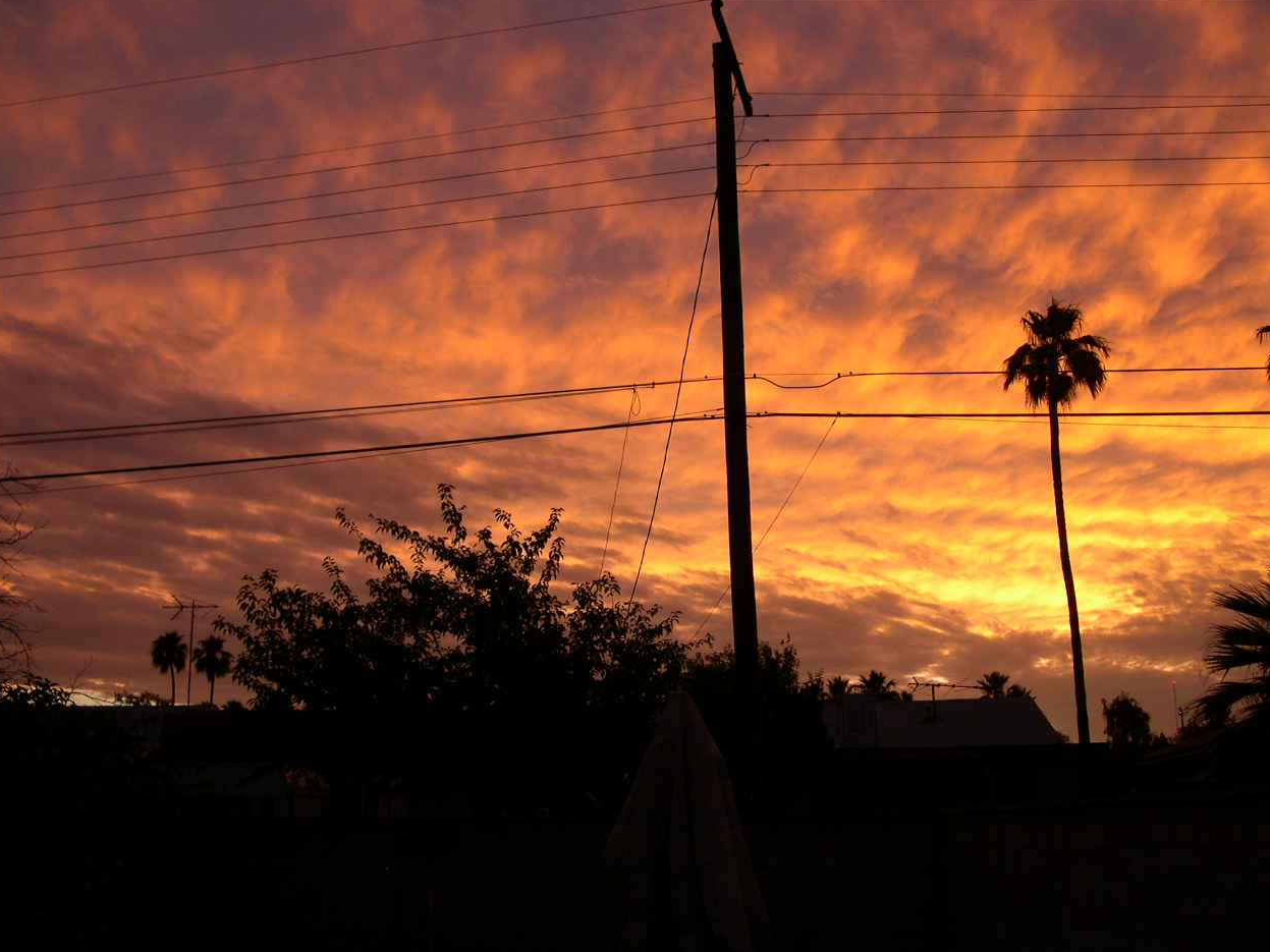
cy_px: 466
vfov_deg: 36.8
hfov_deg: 47.9
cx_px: 639
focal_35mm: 39
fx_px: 1431
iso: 100
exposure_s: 1/72
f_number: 2.8
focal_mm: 8
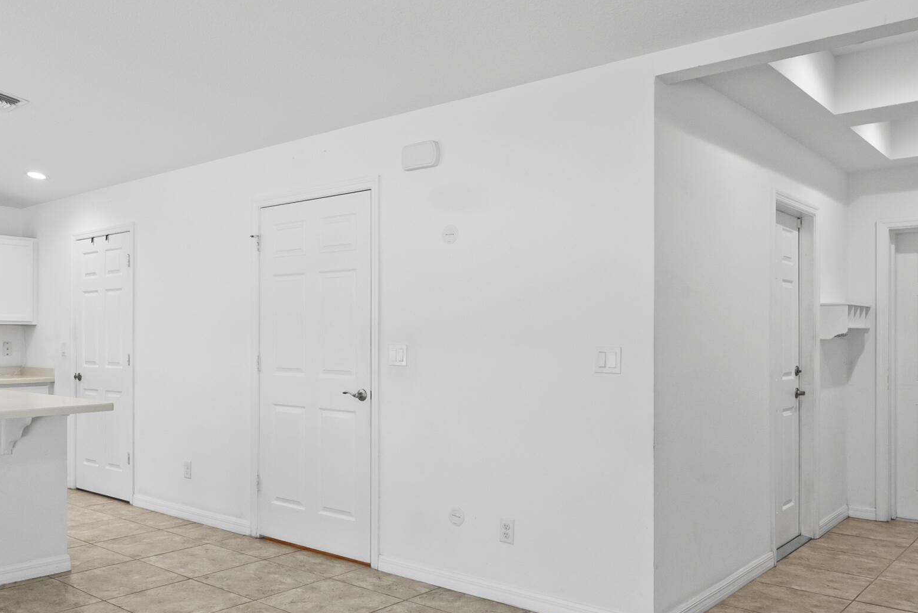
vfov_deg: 42.3
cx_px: 327
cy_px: 331
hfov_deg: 59.2
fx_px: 791
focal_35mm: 31
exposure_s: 1/13
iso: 1600
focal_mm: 16
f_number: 8
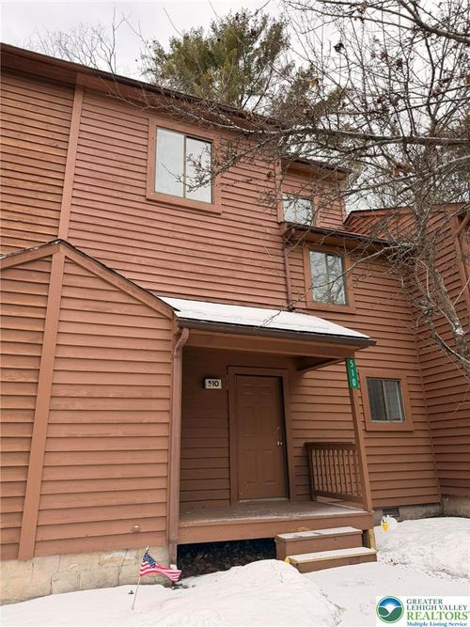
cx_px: 235
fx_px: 435
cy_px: 314
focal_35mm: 24
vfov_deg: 71.6
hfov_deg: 56.8
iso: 100
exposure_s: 1/1271
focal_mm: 6.76
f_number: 1.78
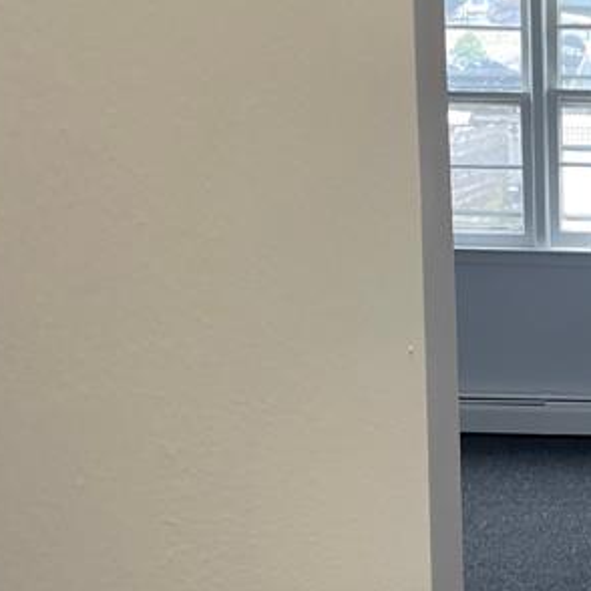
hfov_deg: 19.8
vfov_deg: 21.5
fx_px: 1545
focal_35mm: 80
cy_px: 434
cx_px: 776
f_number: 1.6
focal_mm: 4.2
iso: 125
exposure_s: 1/103
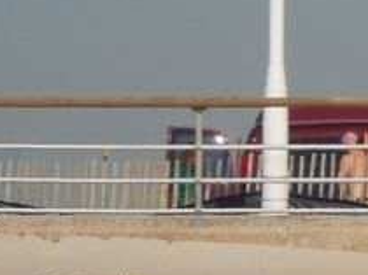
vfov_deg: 1.8
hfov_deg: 2.4
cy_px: 16
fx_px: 8803
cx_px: 690
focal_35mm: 829
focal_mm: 30.6
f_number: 10
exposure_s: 1/250
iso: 100
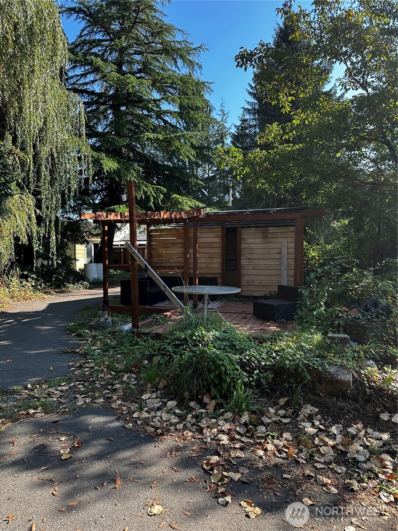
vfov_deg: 71.6
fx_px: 368
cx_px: 199
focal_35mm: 24
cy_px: 266
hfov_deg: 56.8
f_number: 1.78
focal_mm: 6.86
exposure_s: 1/663
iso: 80
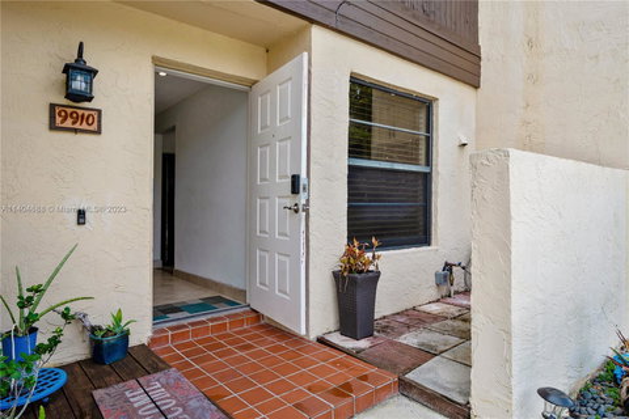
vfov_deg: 59.5
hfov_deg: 81.2
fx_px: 367
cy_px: 210
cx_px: 314
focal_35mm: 21
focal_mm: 14
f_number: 9
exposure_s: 1/320
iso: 200
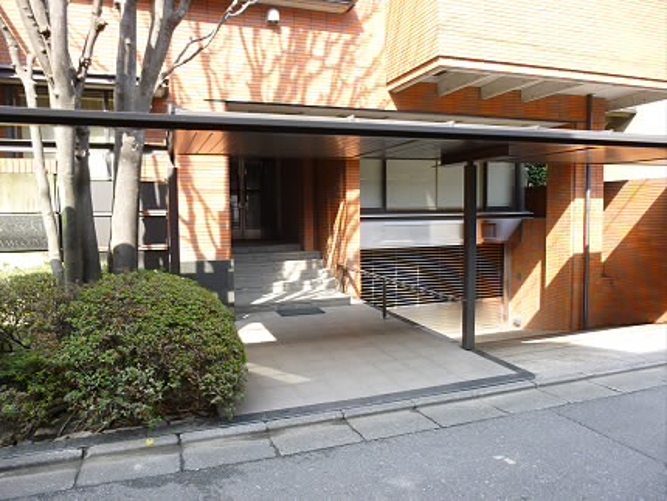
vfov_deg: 54.9
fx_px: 482
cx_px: 334
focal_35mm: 25
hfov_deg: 69.4
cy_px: 250
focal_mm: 4.5
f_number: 3.1
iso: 100
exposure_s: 1/80
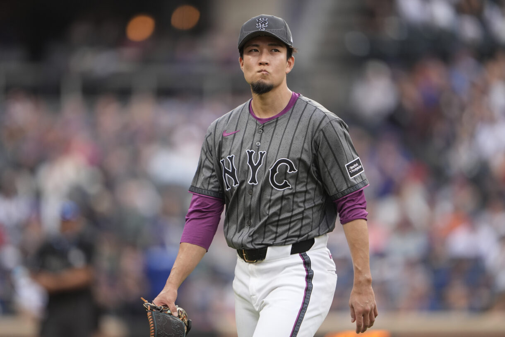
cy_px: 168
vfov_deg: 3.4
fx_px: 5610
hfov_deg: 5.2
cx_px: 252
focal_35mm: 400
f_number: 2.8
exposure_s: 1/2500
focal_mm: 400
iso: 1000
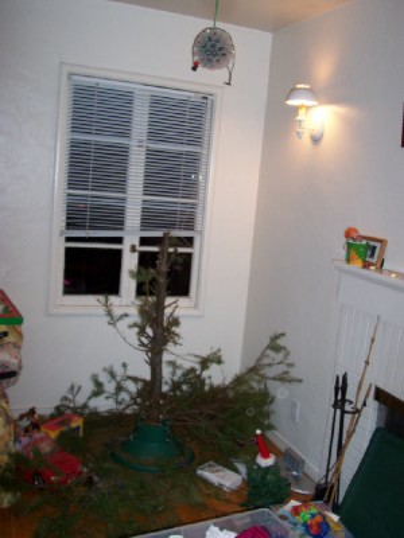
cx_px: 202
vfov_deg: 50.1
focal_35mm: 37
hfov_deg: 38.7
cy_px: 269
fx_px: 576
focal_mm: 5.6
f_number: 2.8
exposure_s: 1/60
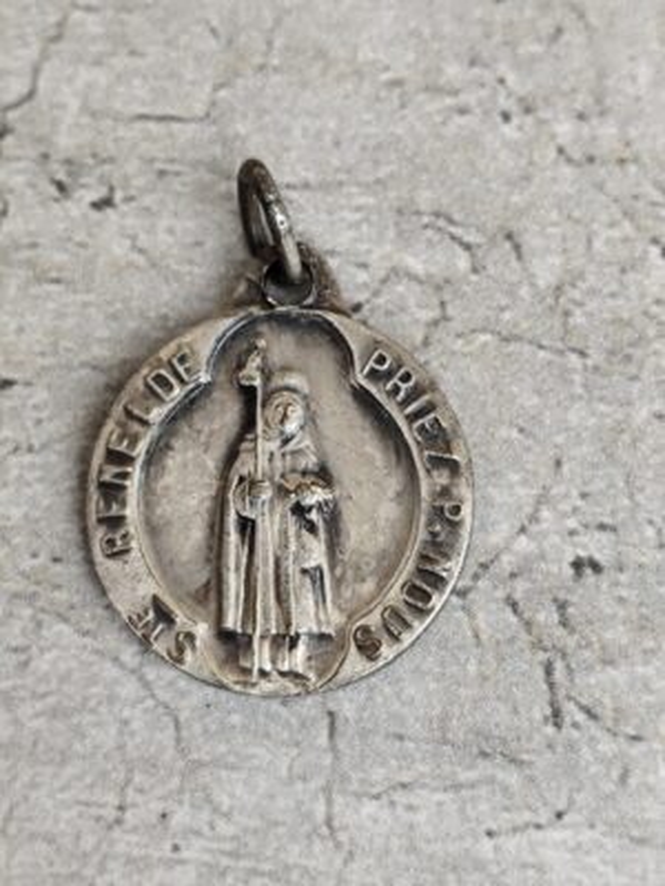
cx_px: 332
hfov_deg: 15.9
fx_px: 2382
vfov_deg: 21.1
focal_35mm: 93
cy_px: 443
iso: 50
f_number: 1.65
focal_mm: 6.19
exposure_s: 1/100
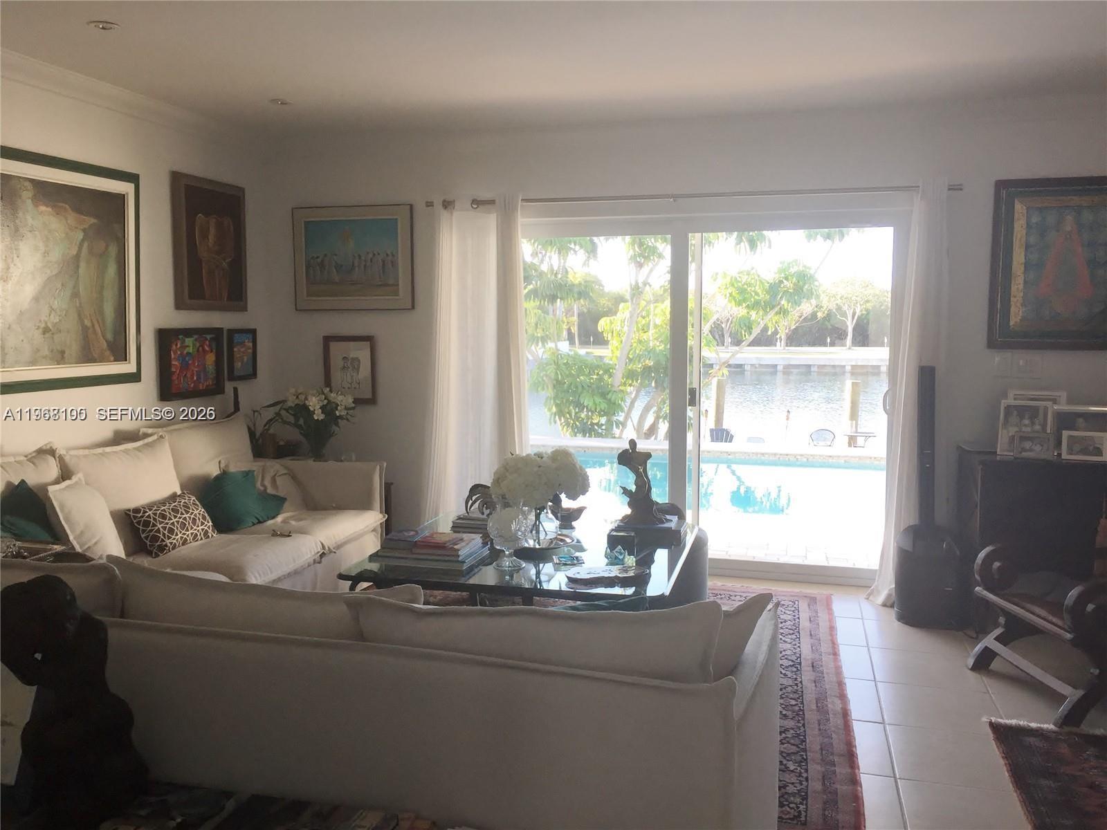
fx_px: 927
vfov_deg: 48.2
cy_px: 415
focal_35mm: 29
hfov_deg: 61.7
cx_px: 554
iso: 50
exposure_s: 1/120
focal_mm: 4.15
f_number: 2.2
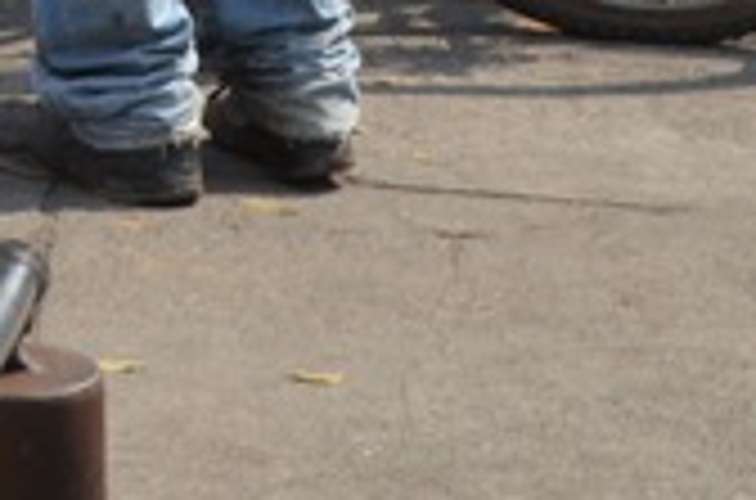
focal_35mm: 347
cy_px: -955
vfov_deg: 3.8
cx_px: -909
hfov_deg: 5.8
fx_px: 7266
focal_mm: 38
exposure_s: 1/250
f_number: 8
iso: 140
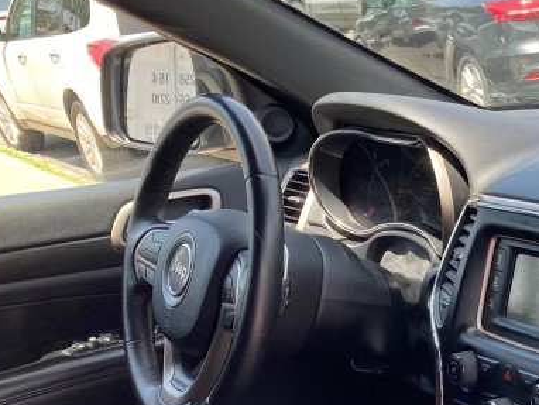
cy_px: 419
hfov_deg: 23.8
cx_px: 638
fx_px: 1169
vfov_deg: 19.0
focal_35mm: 75
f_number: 1.8
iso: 25
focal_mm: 3.99
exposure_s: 1/121
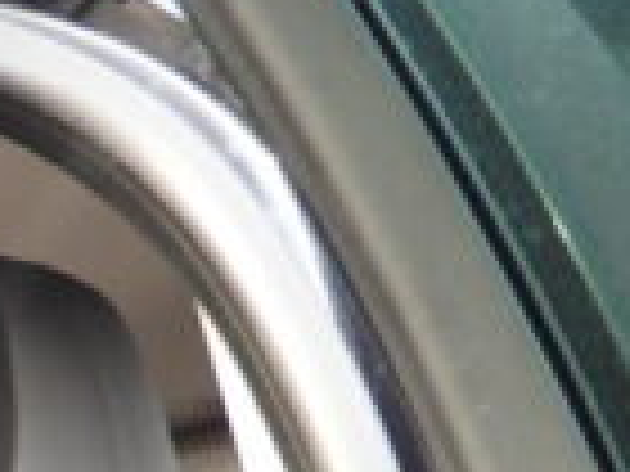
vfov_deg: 10.5
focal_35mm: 122
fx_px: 2220
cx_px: -896
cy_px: 1137
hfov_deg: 12.5
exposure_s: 1/30
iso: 100
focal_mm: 4.3
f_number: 2.8
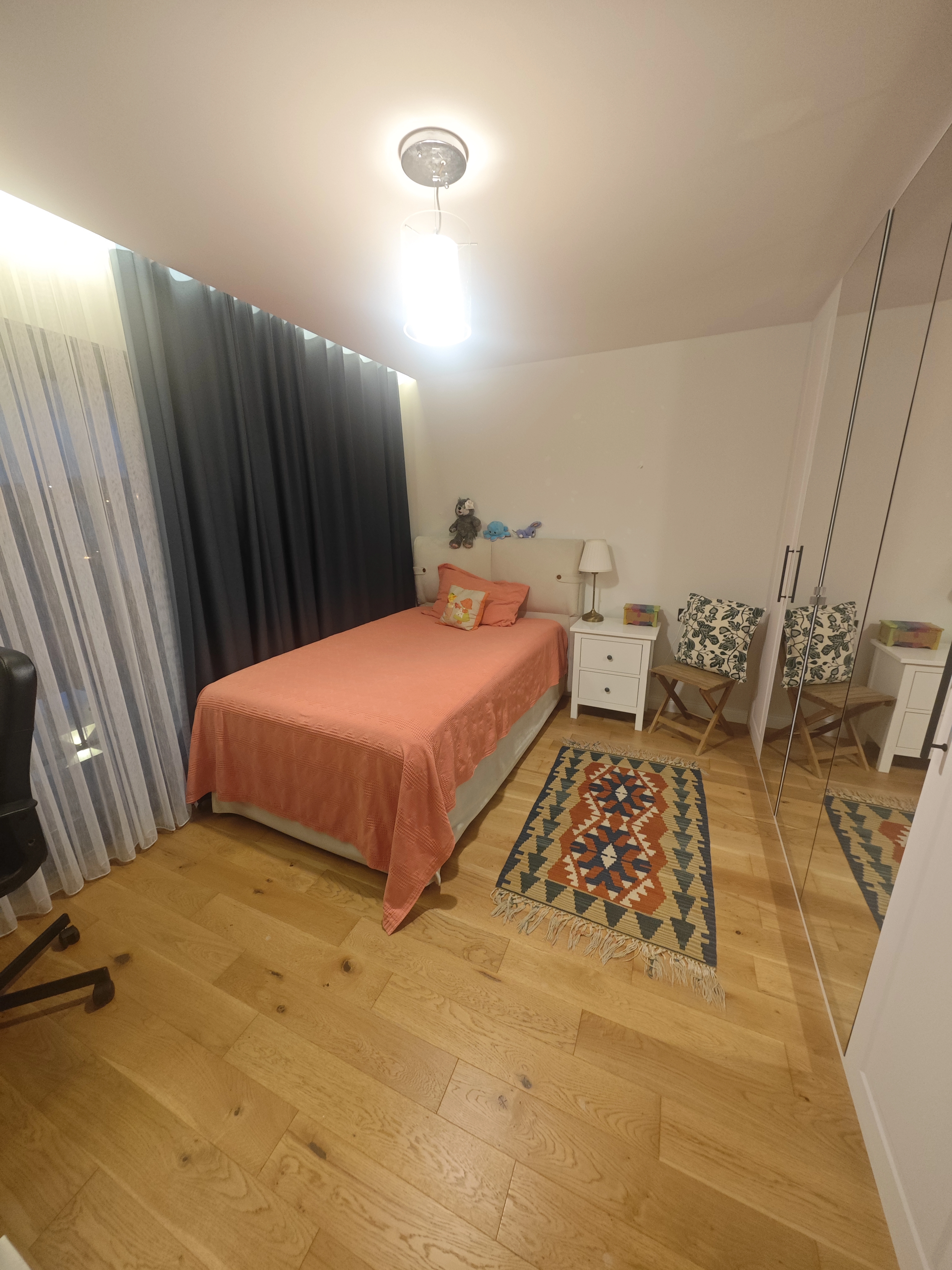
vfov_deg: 110.5
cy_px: 635
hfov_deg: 94.5
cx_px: 476
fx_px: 440
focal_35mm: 12
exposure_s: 1/25
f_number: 1.8
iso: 250
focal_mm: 2.03
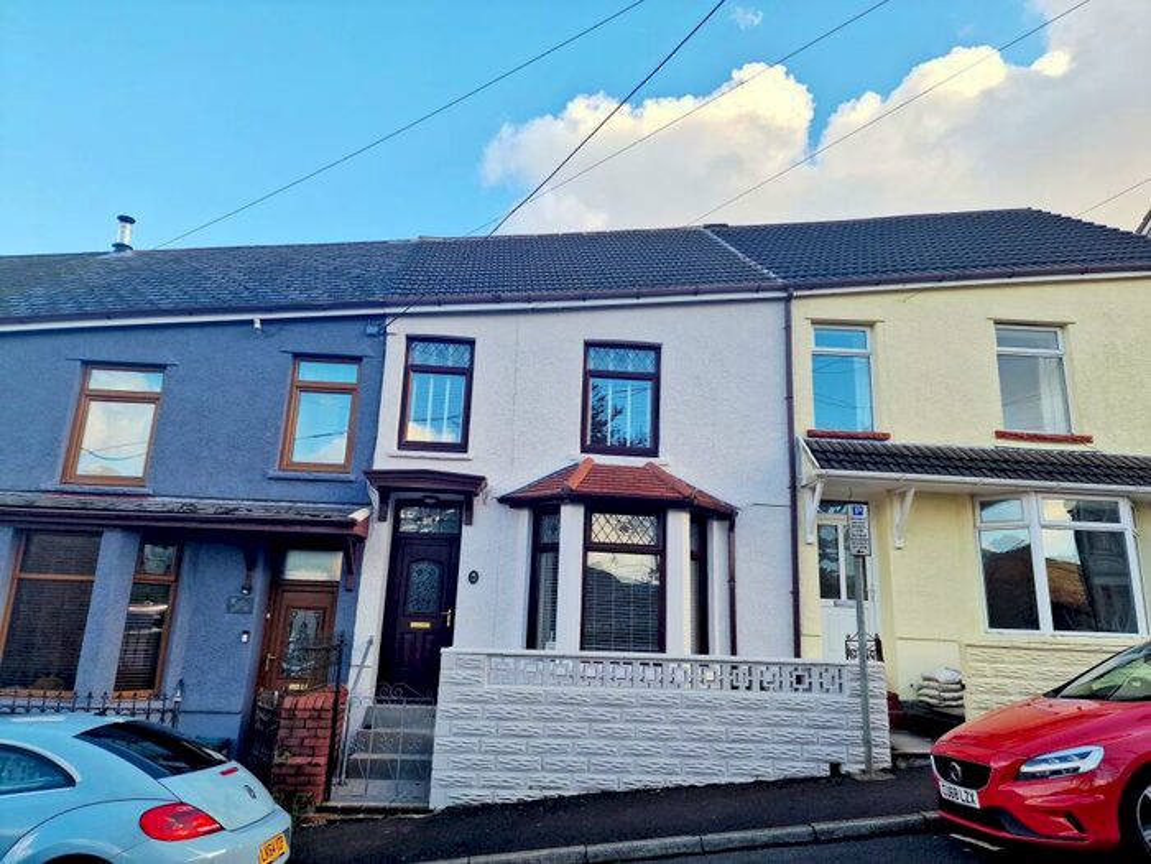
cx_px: 576
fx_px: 765
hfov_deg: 73.9
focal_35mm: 23
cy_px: 432
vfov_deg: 58.9
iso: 50
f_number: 1.8
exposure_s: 1/357
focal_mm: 6.4
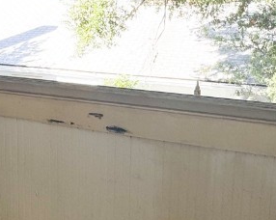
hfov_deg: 38.0
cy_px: 69
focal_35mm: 49
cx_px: 112
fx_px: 400
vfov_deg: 30.5
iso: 40
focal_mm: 2.22
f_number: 2.2
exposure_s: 1/200
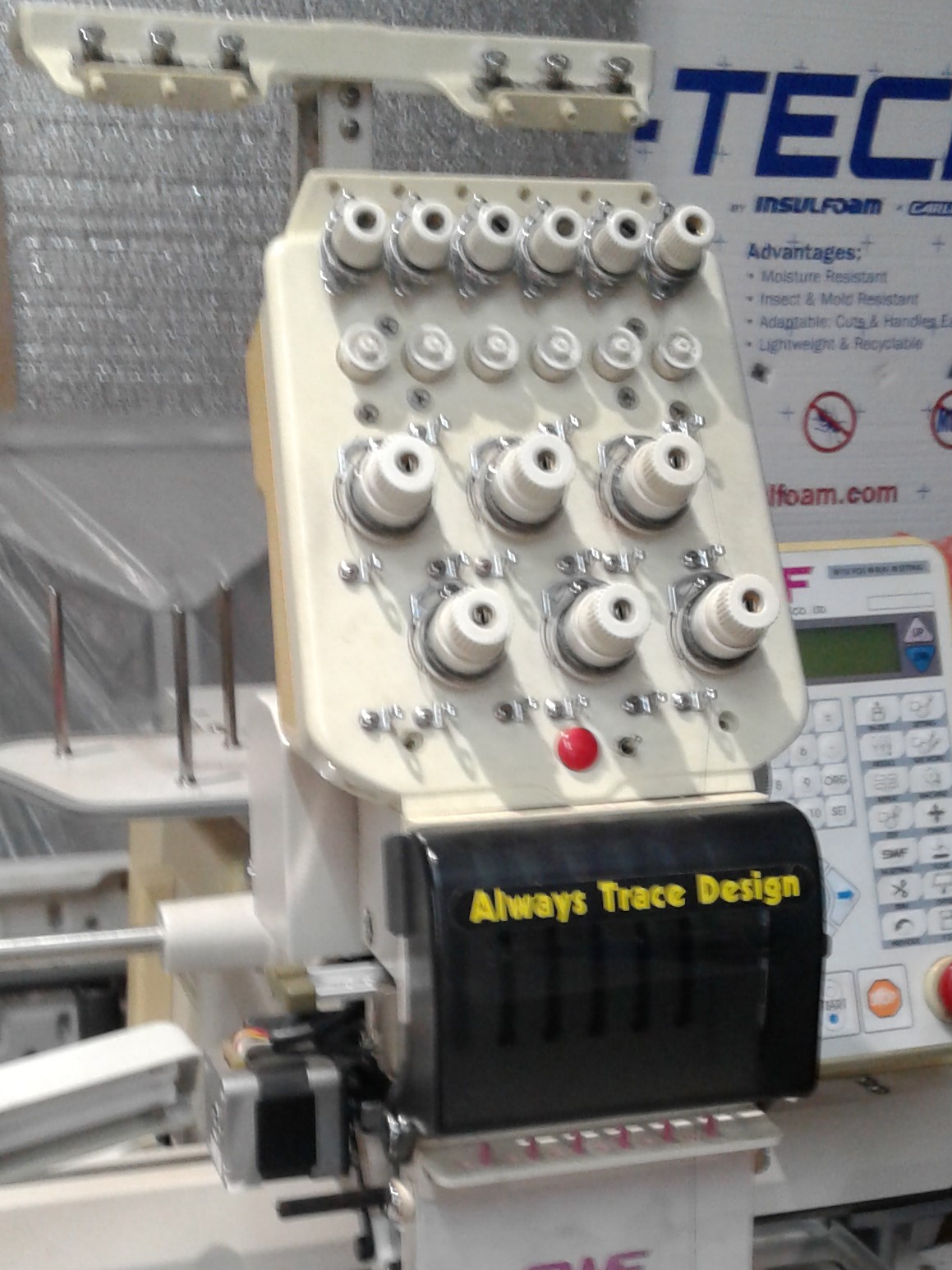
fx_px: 2017
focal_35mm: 55
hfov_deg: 26.5
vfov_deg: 34.5
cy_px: 890
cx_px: 517
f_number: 2.2
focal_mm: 3.3
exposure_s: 1/14
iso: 100
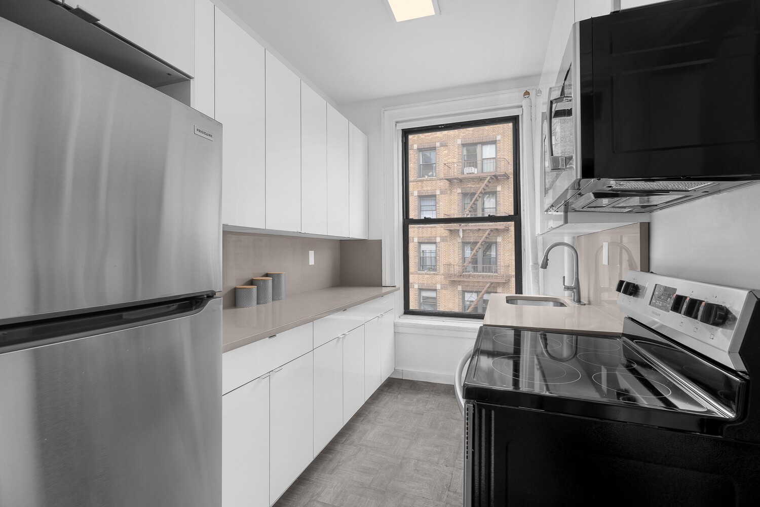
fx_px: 338
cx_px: 380
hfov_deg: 96.7
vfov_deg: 73.7
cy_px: 254
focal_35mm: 16
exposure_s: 1/4
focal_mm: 16
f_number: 11
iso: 200
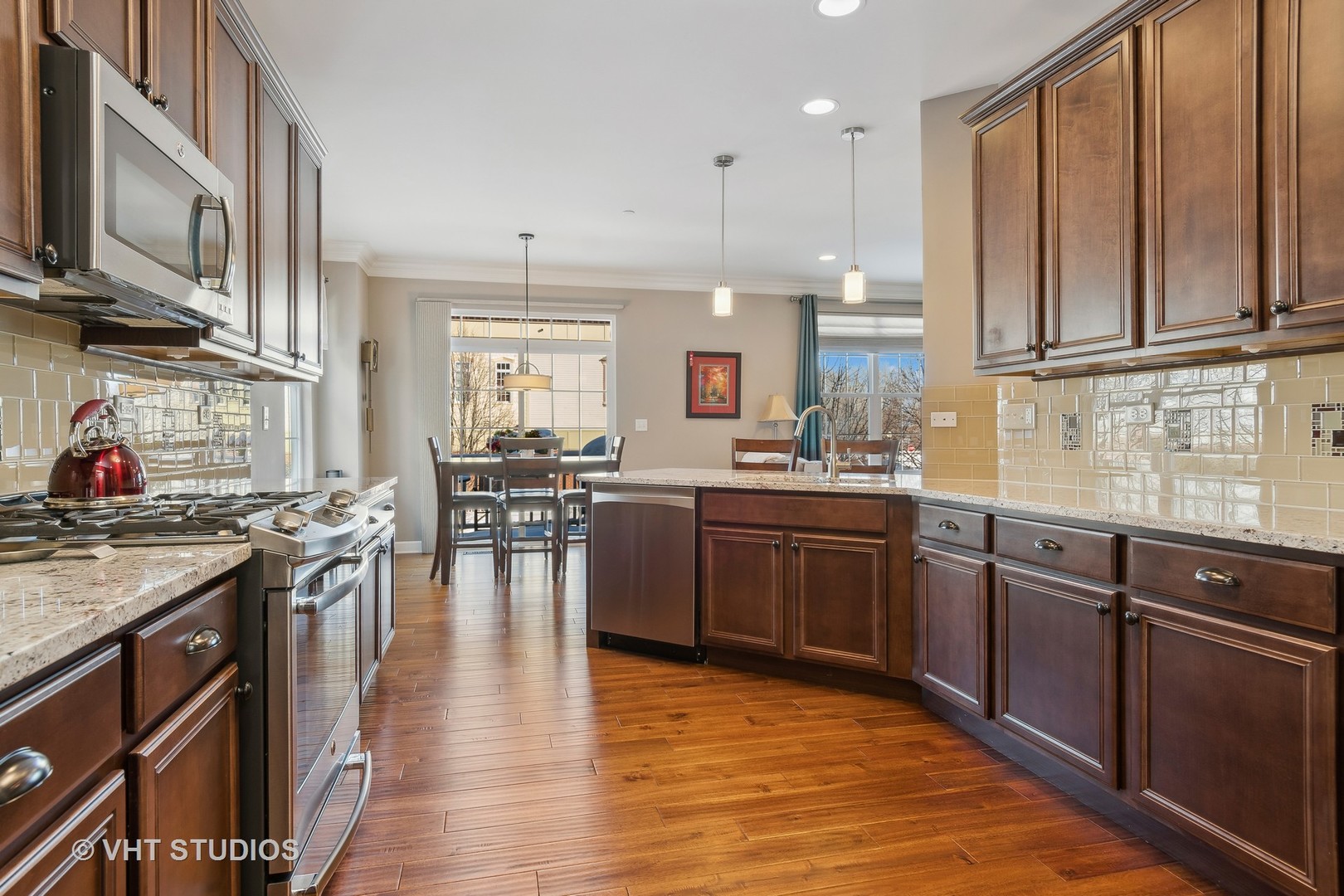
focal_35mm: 18
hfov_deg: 90.0
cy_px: 448
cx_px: 672
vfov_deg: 67.4
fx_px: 672
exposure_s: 1/10
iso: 320
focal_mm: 12
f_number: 8
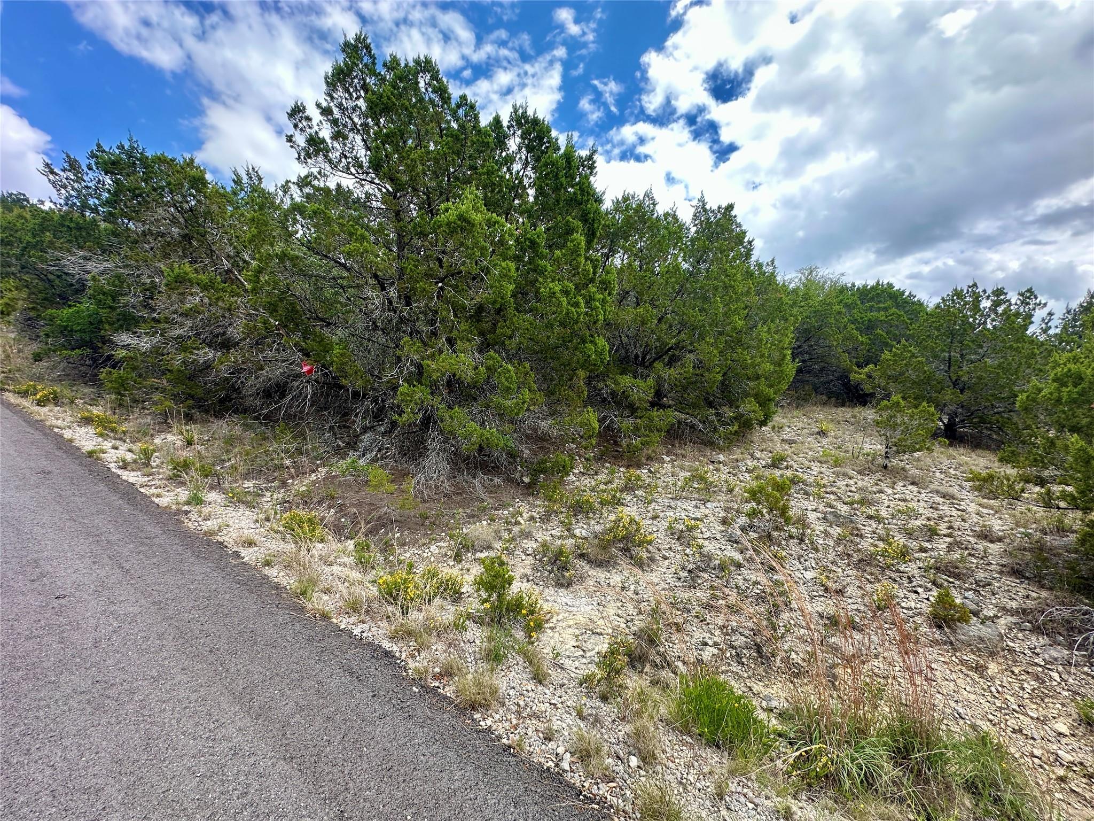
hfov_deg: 102.1
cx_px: 547
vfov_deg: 85.7
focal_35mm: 14
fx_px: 442
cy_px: 410
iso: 40
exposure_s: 1/445
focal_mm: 2.22
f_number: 2.2
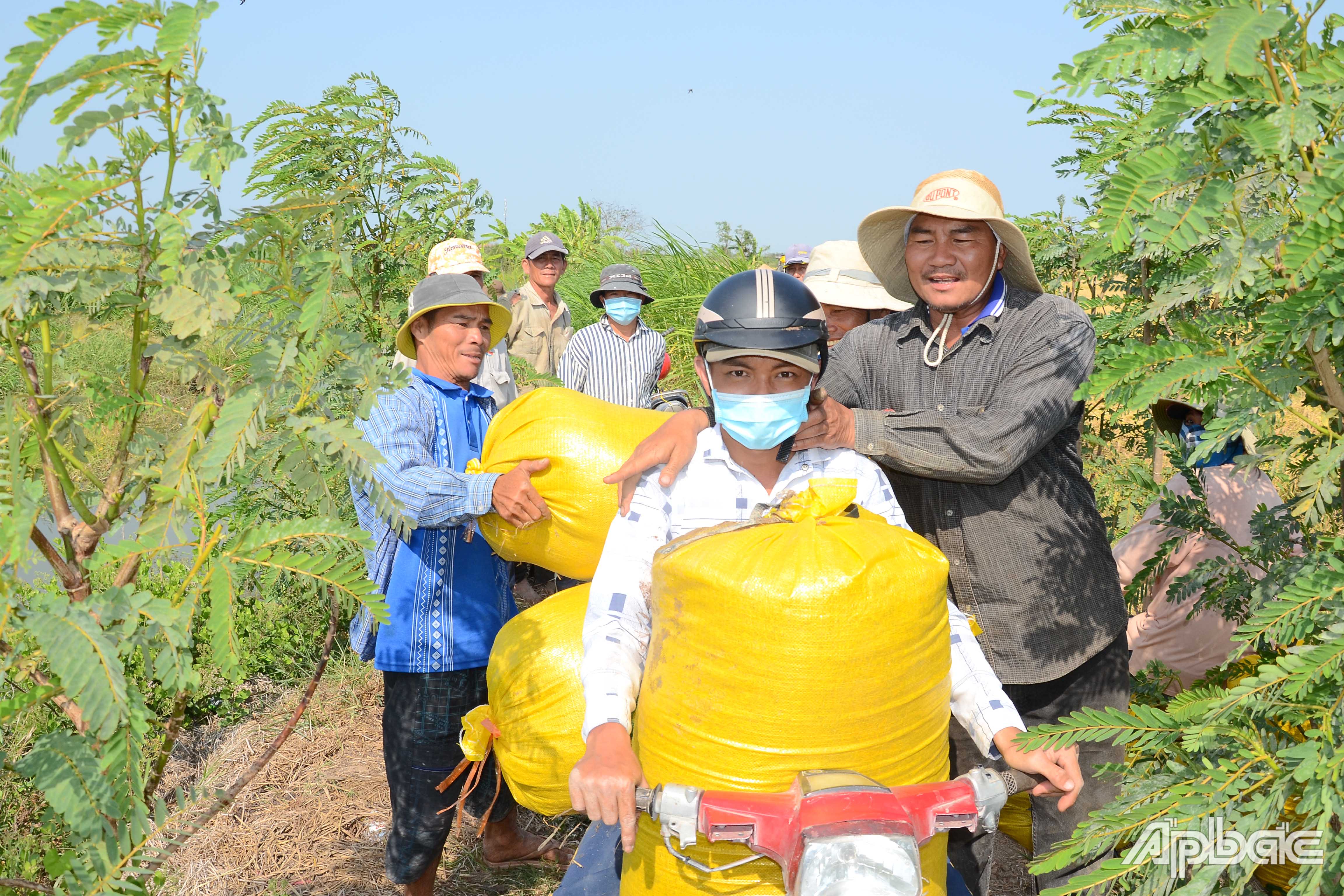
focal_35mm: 32
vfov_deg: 41.7
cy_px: 448
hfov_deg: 59.5
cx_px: 672
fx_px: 1176
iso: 100
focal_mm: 21
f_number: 8
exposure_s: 1/200
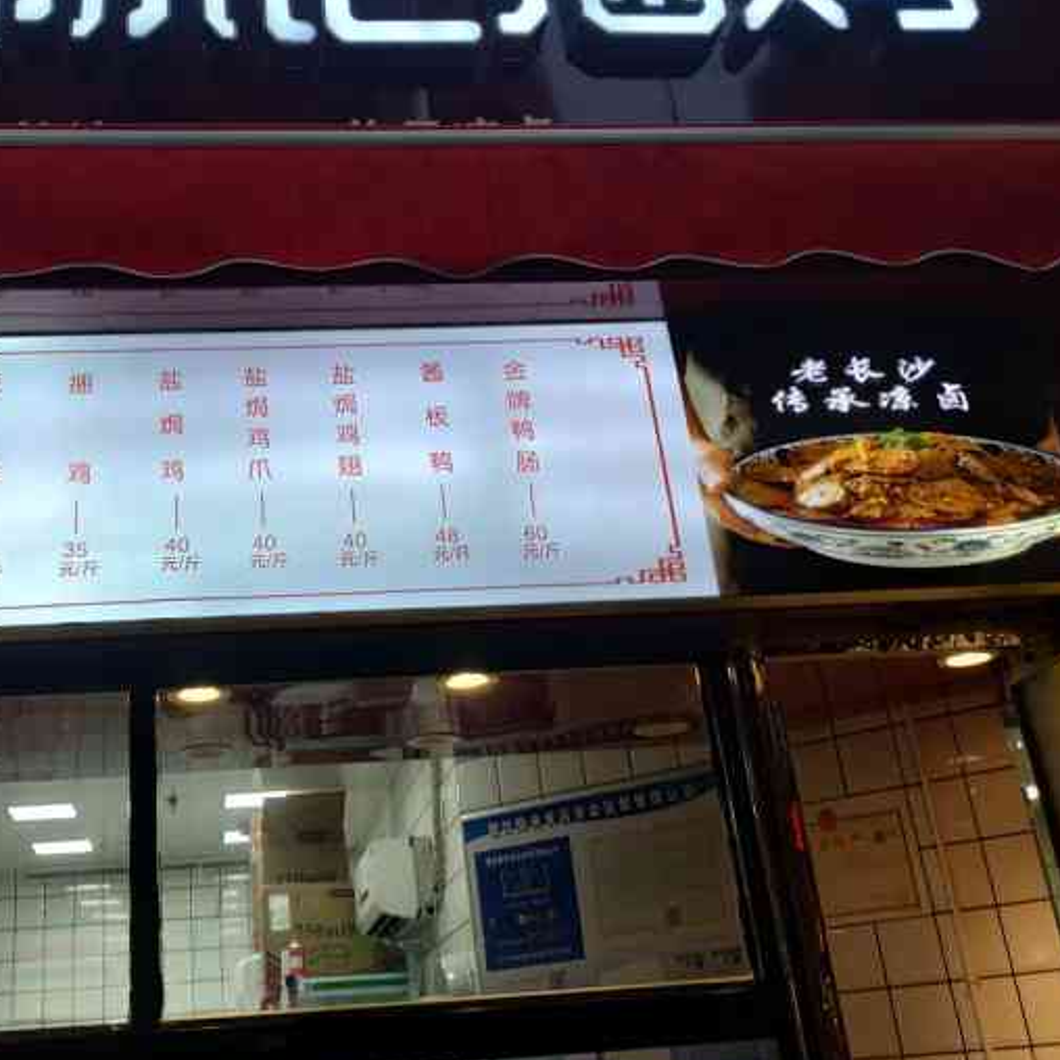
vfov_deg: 42.5
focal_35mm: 39
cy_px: 389
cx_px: 348
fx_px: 1351
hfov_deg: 42.2
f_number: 1.9
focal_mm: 3.94
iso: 200
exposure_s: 1/200
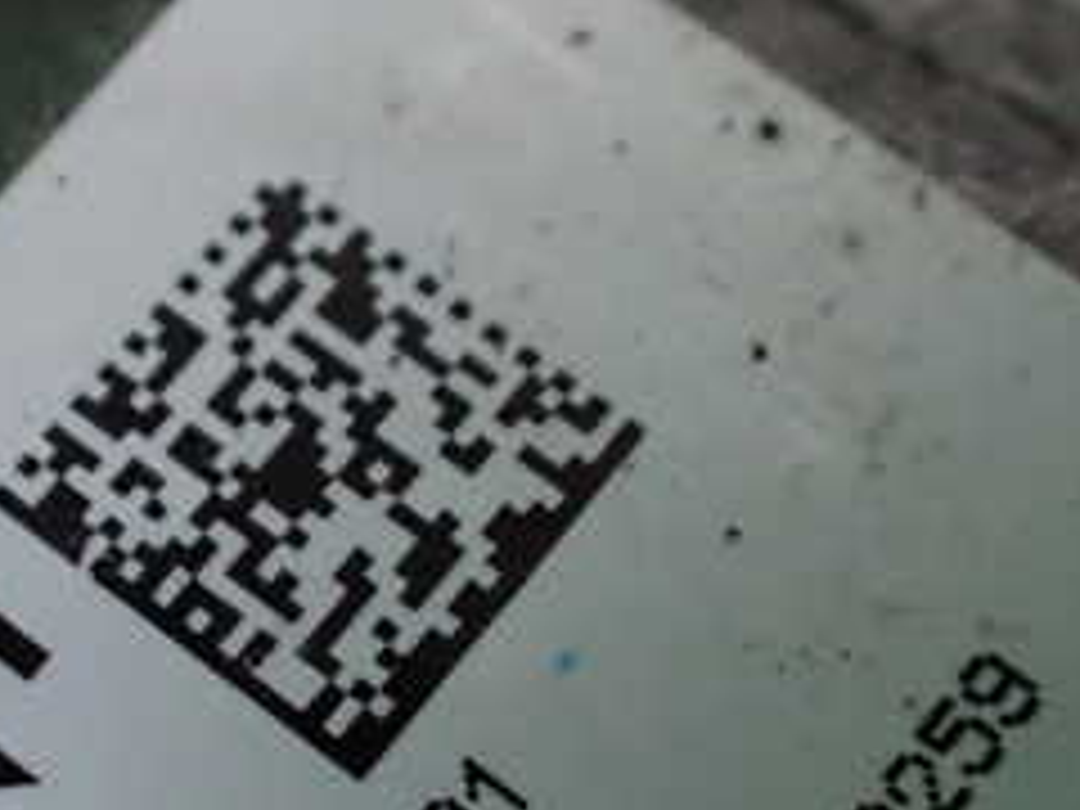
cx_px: 292
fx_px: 2340
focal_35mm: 75
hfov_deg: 25.7
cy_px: 828
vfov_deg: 19.0
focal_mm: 5.4
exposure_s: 1/30
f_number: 2.3
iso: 1000
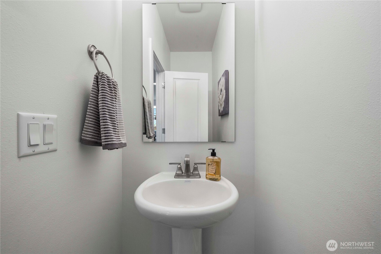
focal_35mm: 14
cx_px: 190
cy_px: 127
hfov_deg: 104.2
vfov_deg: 81.3
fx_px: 148
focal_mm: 14
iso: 250
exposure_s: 1/60
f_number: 11
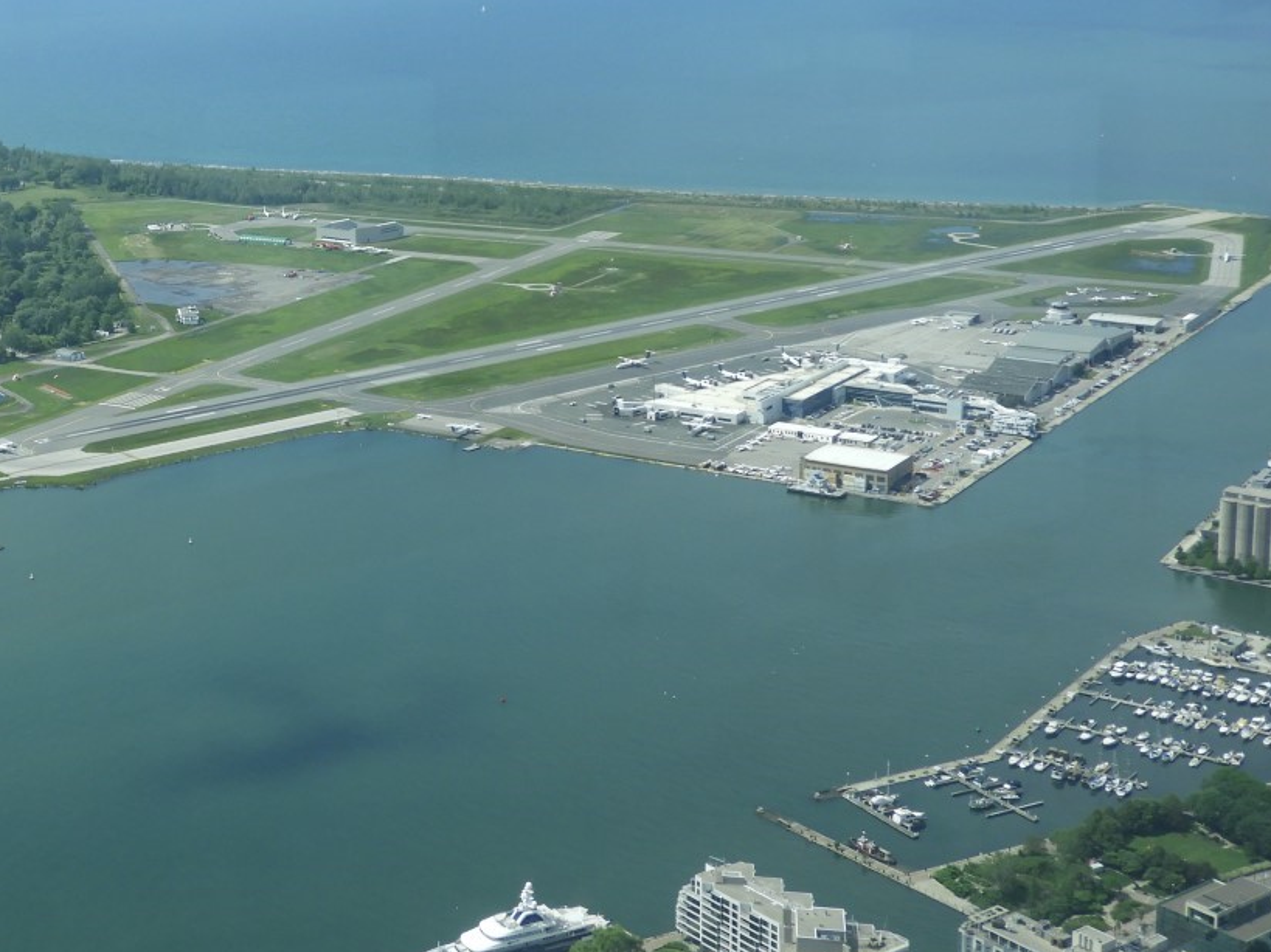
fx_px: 2129
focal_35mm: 58
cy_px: 239
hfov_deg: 32.1
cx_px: 210
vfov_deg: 24.9
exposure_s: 1/250
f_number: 3.6
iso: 100
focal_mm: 5.9
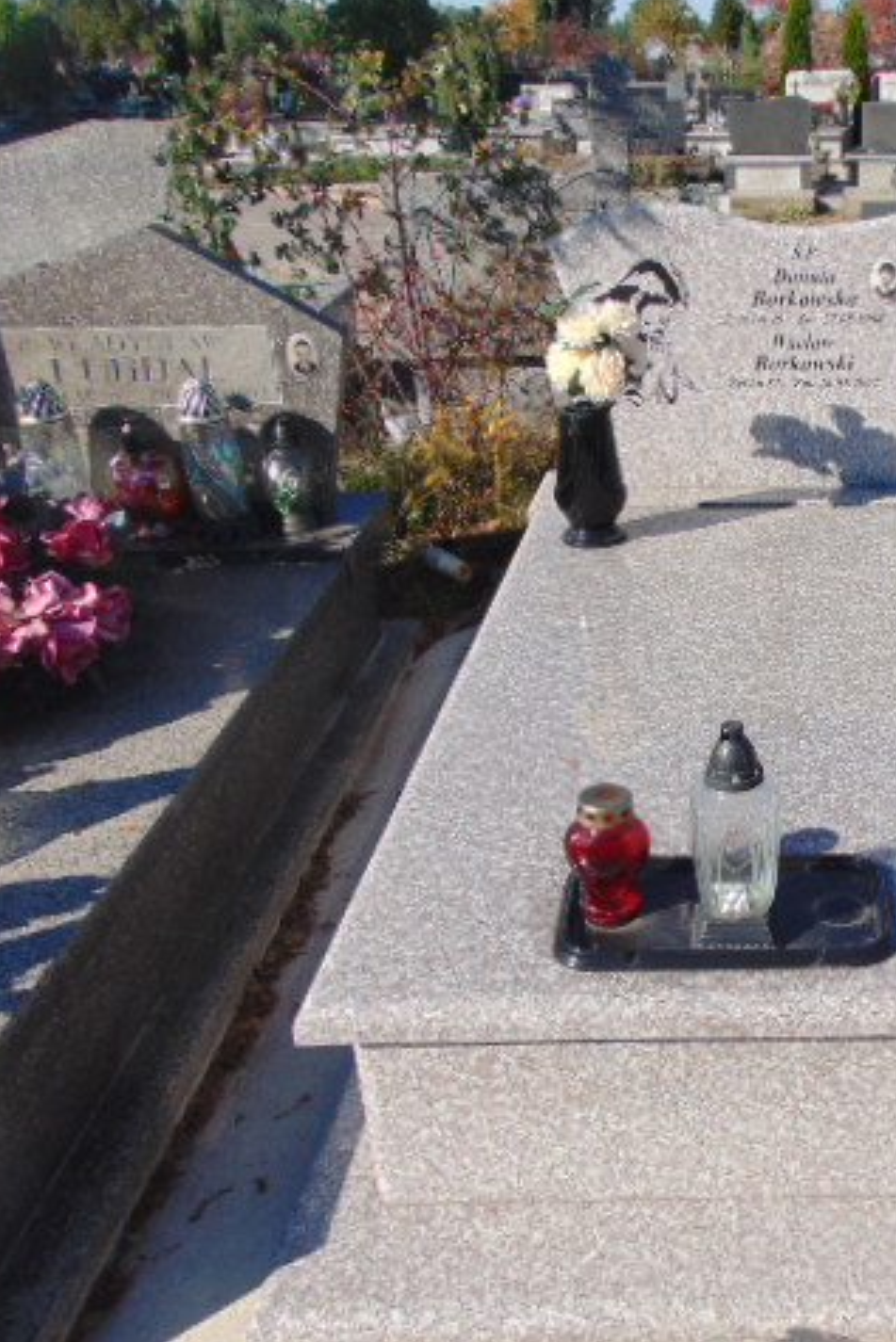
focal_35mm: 35
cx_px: 789
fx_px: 1306
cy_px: 667
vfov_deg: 54.4
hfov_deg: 35.8
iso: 80
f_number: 7.7
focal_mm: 4.5
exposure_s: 1/200
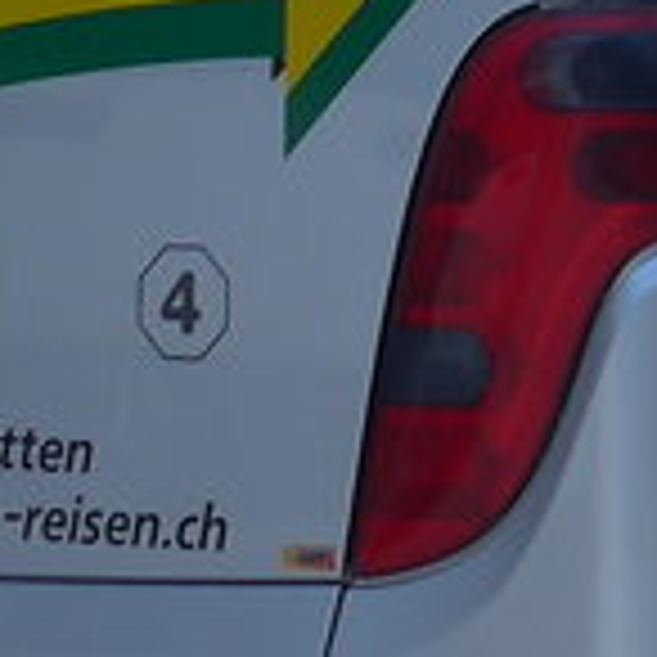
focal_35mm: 210
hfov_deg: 8.2
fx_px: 4509
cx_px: 999
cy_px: -738
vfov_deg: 7.9
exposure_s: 1/320
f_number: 2.8
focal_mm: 6
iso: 80
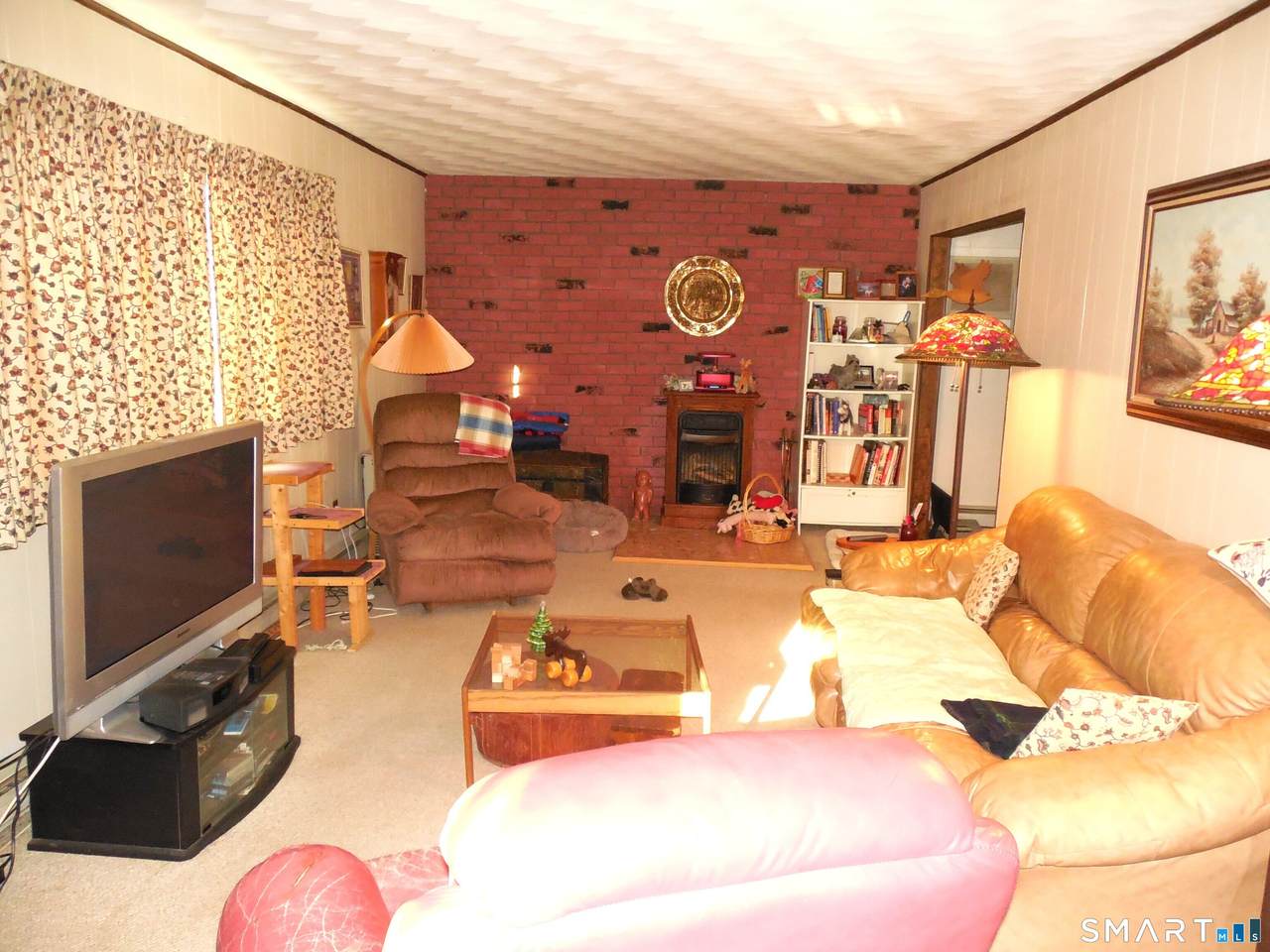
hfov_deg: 69.4
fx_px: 917
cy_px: 476
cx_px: 635
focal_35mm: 25
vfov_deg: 54.9
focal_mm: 4.5
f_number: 3.3
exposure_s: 1/25
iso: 800
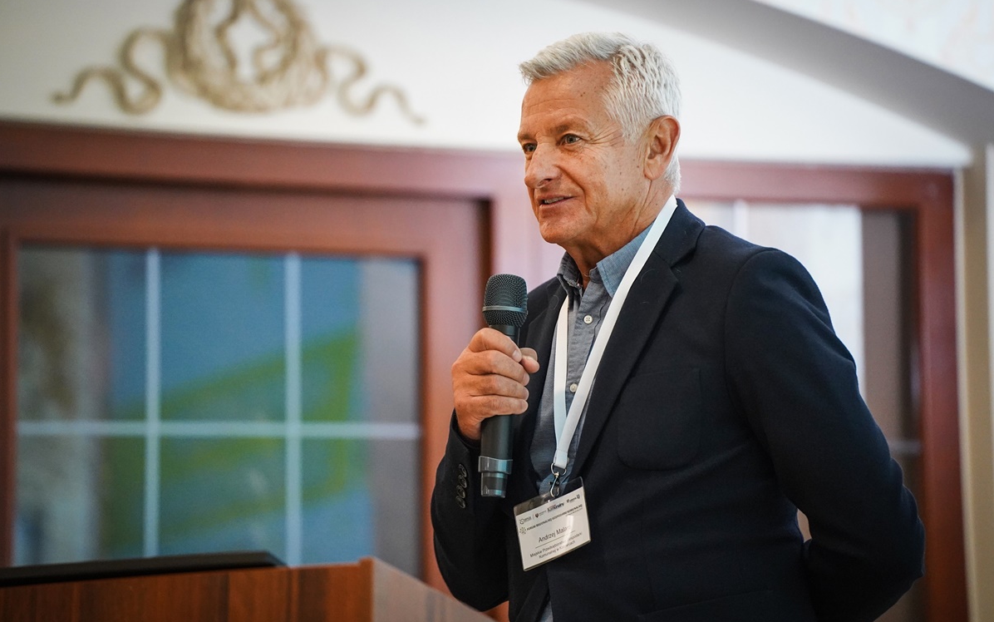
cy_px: 324
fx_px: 4985
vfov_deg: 7.1
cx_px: 496
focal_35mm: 184
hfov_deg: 11.4
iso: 6400
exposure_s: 1/200
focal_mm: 180
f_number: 2.8
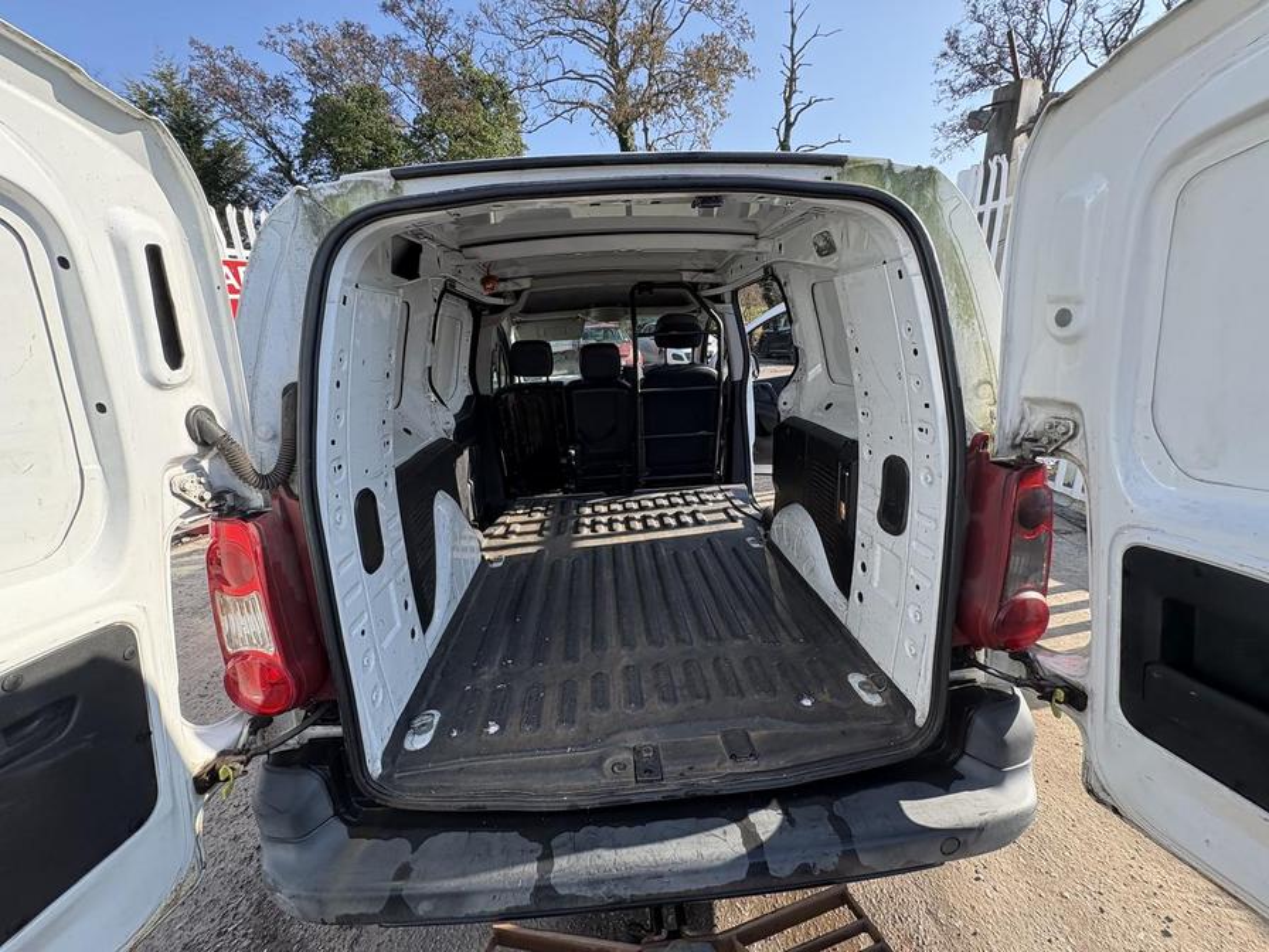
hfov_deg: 102.1
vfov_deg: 85.7
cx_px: 634
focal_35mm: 14
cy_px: 476
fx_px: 513
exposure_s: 1/340
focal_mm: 2.22
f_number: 2.2
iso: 64
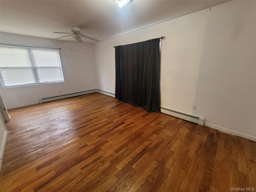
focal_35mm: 13
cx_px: 128
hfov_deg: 106.2
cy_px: 96
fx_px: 96
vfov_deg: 89.9
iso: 400
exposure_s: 1/60
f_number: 2.2
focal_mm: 2.2
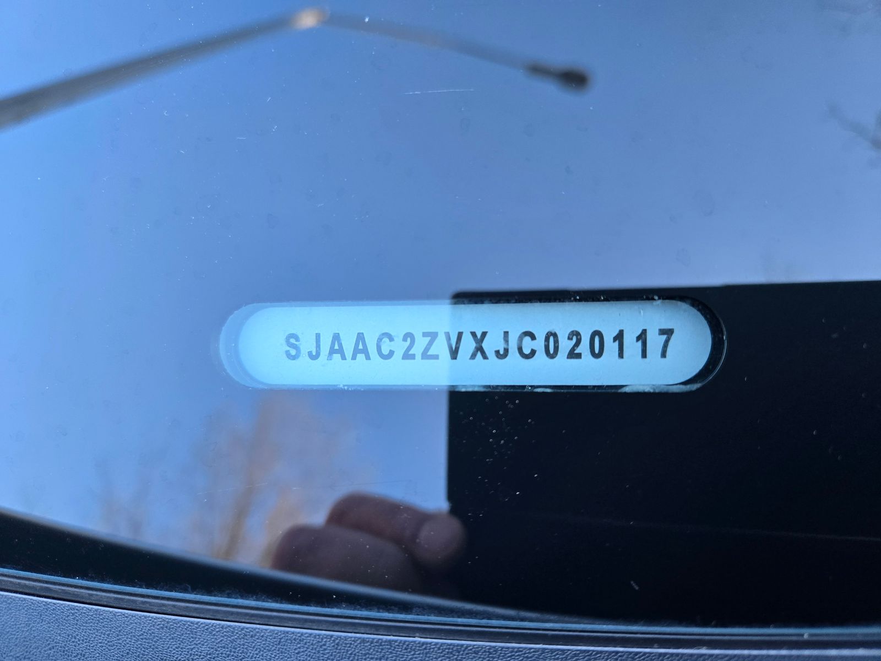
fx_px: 585
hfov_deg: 73.9
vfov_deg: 58.9
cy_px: 330
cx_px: 440
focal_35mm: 23
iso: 125
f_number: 1.8
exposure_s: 1/180
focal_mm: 5.4
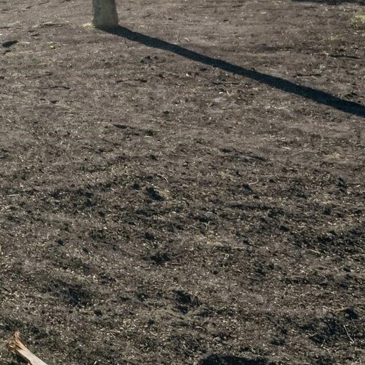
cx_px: -246
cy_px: -89
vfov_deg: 28.0
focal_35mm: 52
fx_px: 620
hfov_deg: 22.9
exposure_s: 1/800
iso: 100
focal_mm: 10
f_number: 8
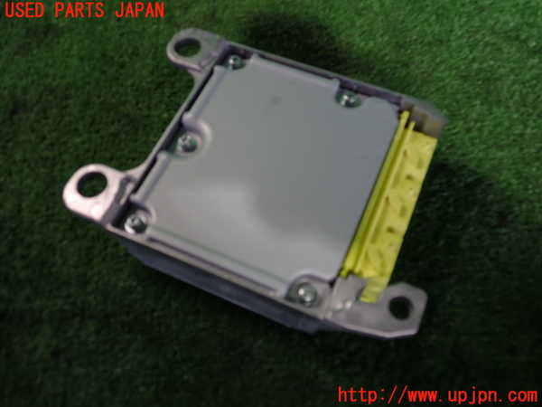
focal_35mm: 30
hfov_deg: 60.0
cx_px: 271
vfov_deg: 46.8
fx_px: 470
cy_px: 204
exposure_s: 1/40
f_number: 2.3
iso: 200
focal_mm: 5.4
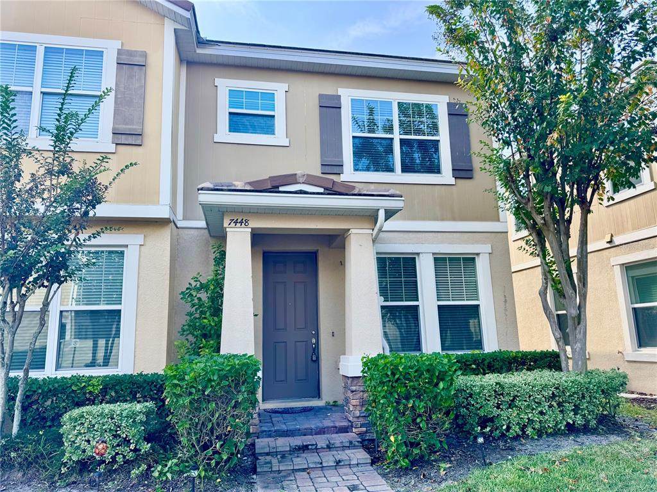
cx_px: 328
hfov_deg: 71.6
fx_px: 456
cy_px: 246
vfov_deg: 56.8
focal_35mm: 24
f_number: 1.78
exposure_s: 1/888
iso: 80
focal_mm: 6.76
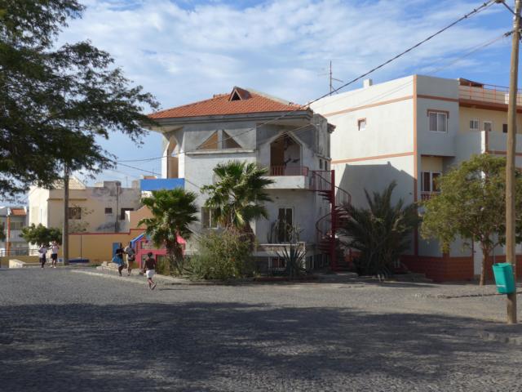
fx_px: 709
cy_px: 196
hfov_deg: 40.4
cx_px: 261
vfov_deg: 30.9
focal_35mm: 47
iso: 80
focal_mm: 10.1
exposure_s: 1/1300
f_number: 3.2
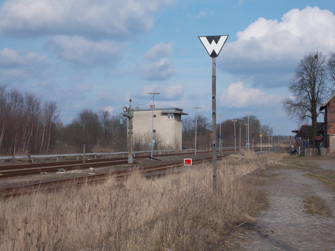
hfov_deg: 29.4
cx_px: 168
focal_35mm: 66
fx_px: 639
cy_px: 126
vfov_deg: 22.3
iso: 80
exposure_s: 1/100
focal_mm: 11.8
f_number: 13.3
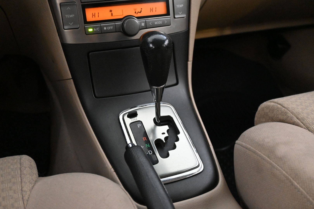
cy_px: 104
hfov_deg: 51.3
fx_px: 327
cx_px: 157
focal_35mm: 38
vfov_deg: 35.5
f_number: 4.2
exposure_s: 1/40
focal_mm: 25
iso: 8000
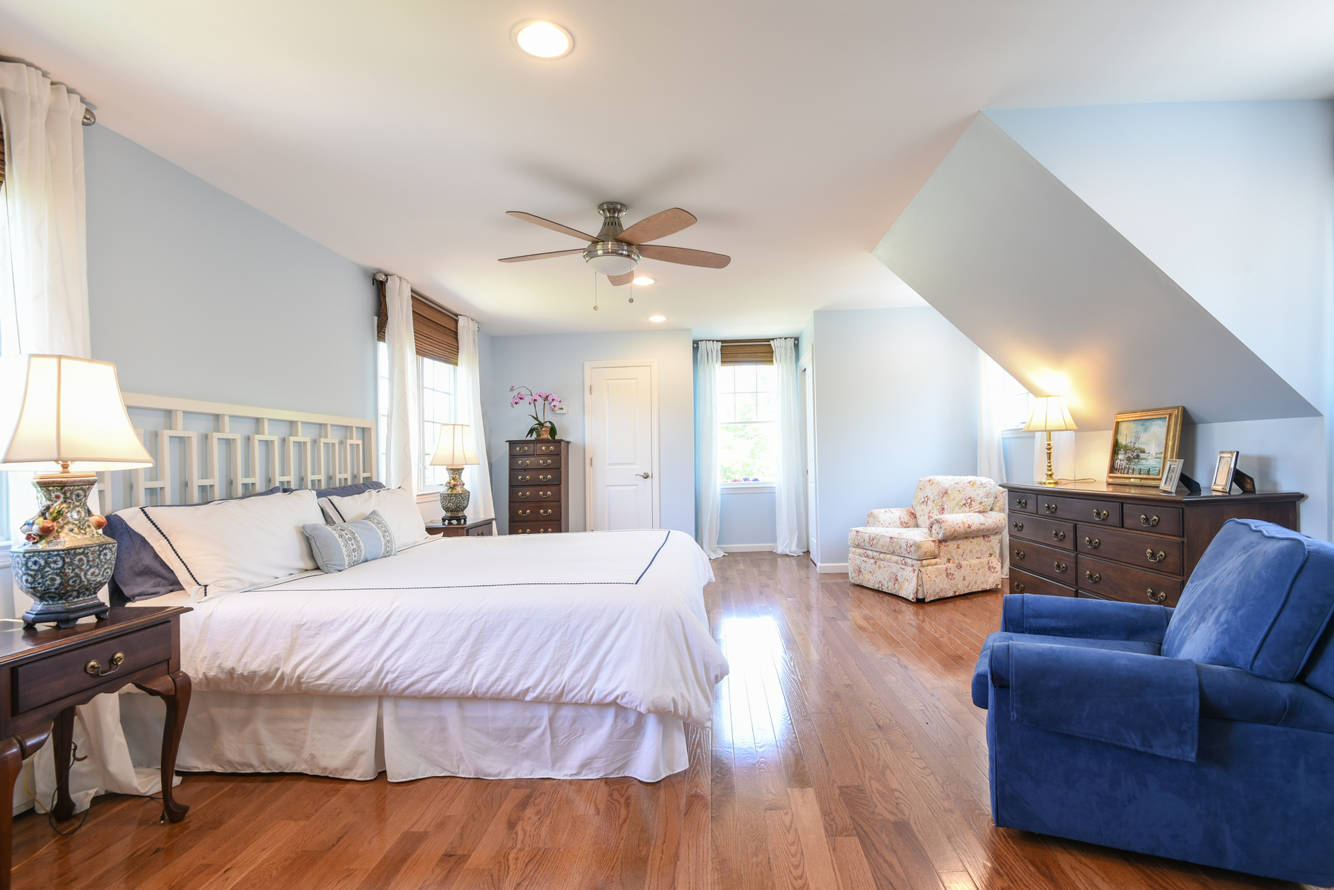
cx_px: 667
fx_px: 593
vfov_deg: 73.8
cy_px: 445
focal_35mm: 16
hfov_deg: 96.7
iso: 100
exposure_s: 1/1.67
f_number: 8
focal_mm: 16
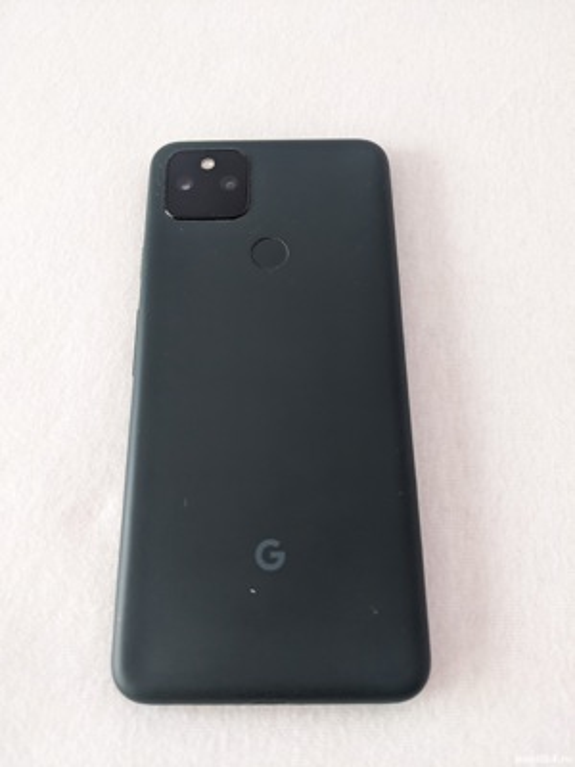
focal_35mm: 27
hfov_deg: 51.4
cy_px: 384
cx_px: 288
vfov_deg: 65.3
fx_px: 598
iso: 221
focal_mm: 4.38
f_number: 1.73
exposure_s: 1/33.3
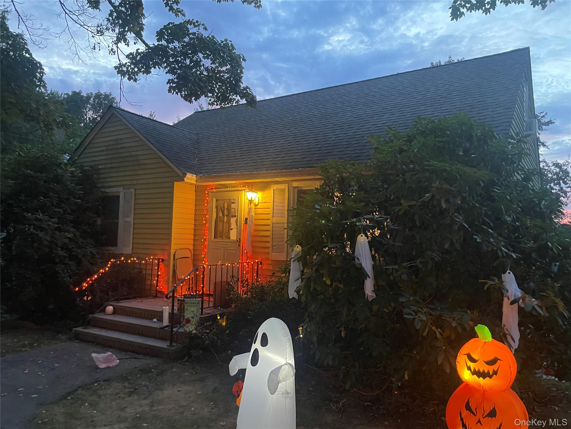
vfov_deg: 53.1
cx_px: 286
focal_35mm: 26
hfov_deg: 67.3
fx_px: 429
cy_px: 214
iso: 640
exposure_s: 1/30
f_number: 1.6
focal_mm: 4.2
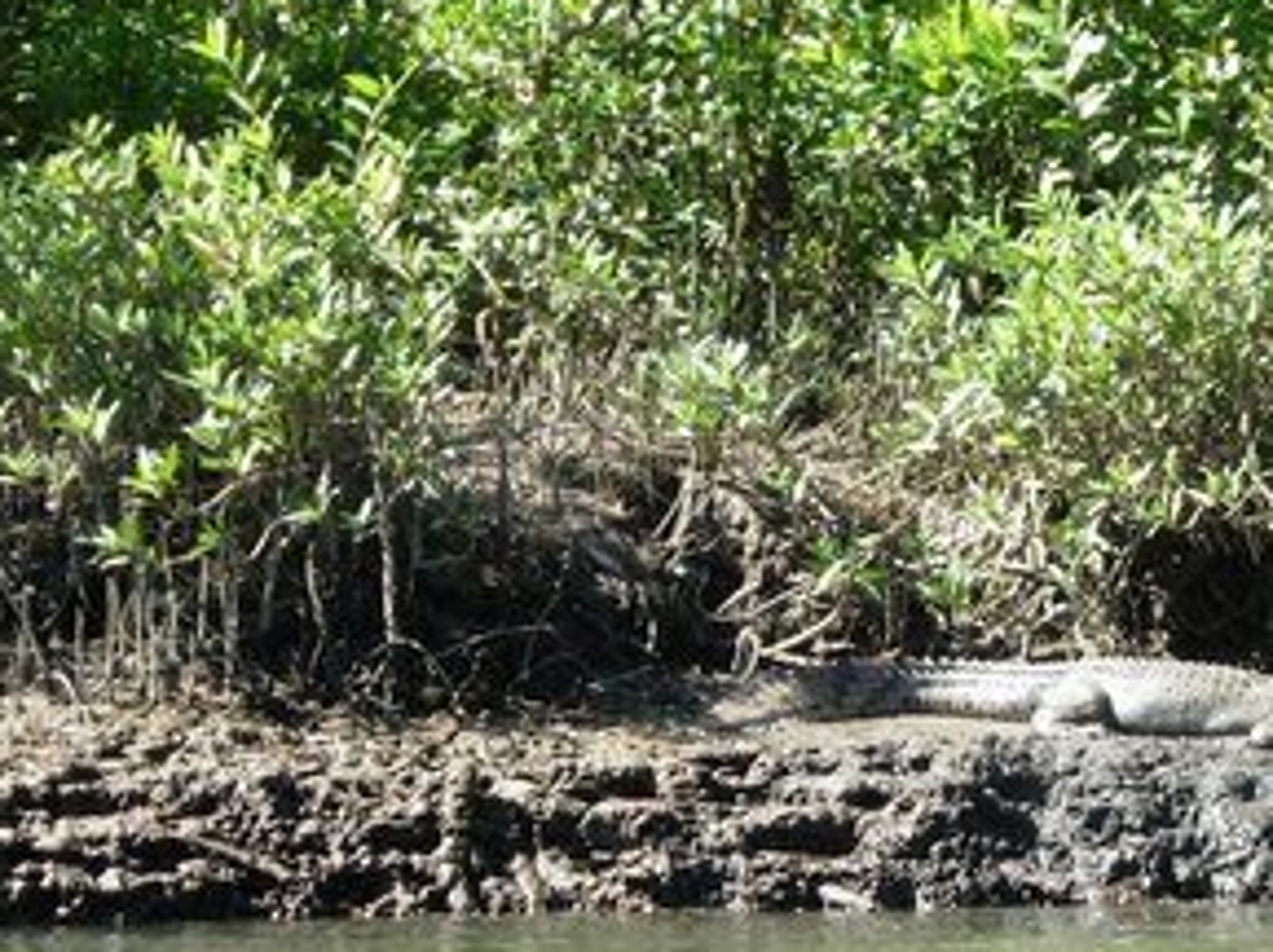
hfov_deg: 8.4
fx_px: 8631
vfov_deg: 6.3
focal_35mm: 235
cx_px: 938
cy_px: 723
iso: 79
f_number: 4.9
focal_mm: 23.4
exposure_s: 1/186
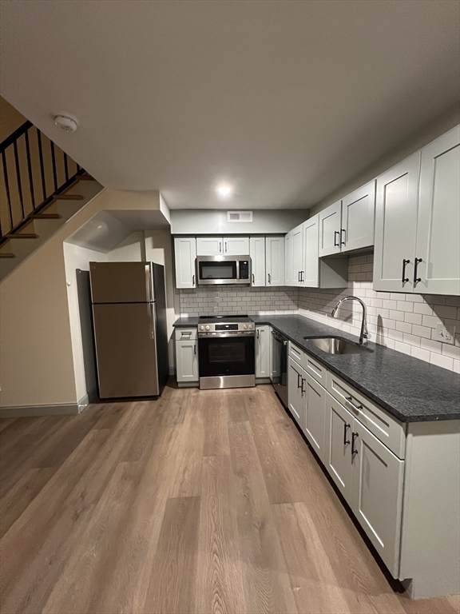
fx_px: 230
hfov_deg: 89.9
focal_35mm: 13
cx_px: 230
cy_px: 307
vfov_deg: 106.2
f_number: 1.8
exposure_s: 1/60
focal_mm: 1.57
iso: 640
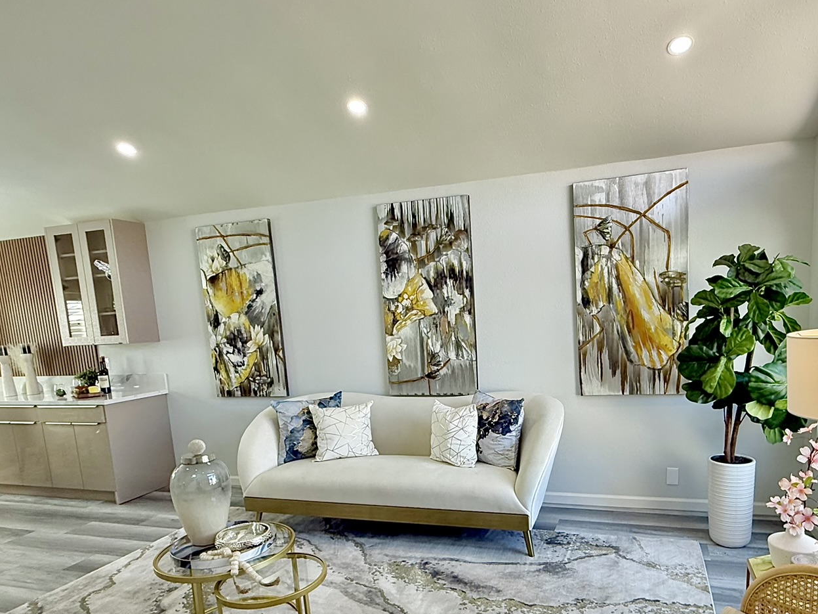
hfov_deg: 73.3
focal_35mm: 23
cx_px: 482
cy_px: 393
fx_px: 543
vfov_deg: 58.0
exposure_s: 1/120
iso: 125
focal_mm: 2.22
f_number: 2.2
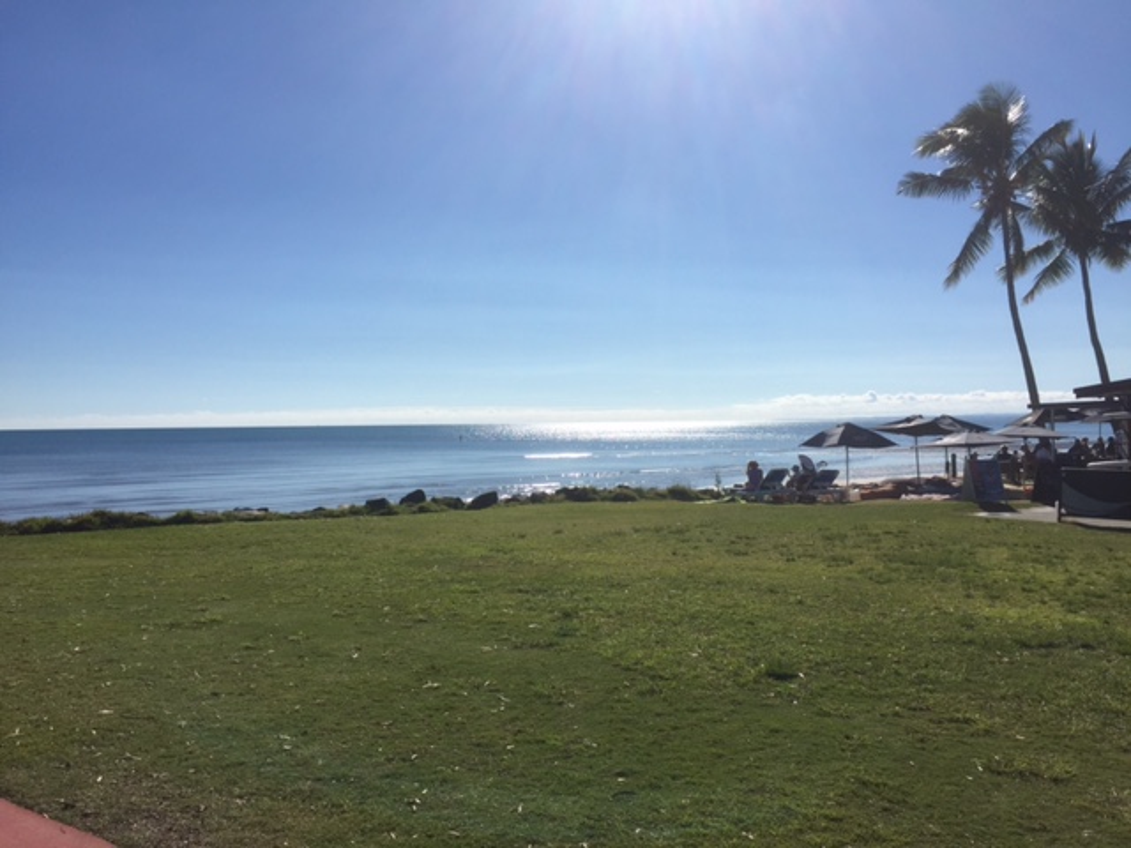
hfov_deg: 61.7
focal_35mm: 29
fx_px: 948
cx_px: 566
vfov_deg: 48.2
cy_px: 424
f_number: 2.2
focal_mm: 4.15
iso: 32
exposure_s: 1/5650
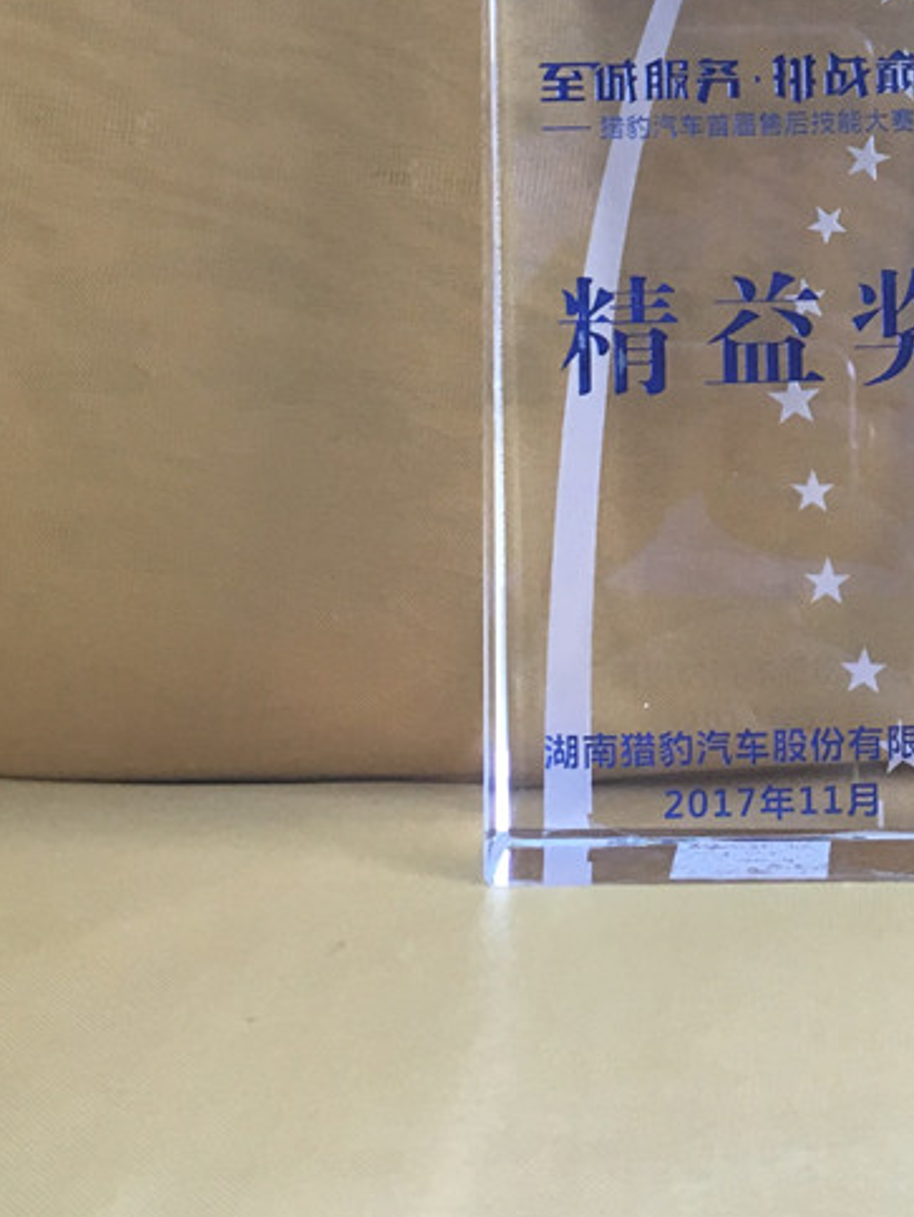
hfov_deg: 22.4
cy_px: 139
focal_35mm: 64
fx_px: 2250
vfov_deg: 29.1
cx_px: 818
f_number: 2.2
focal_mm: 4.15
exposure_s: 1/33
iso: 50
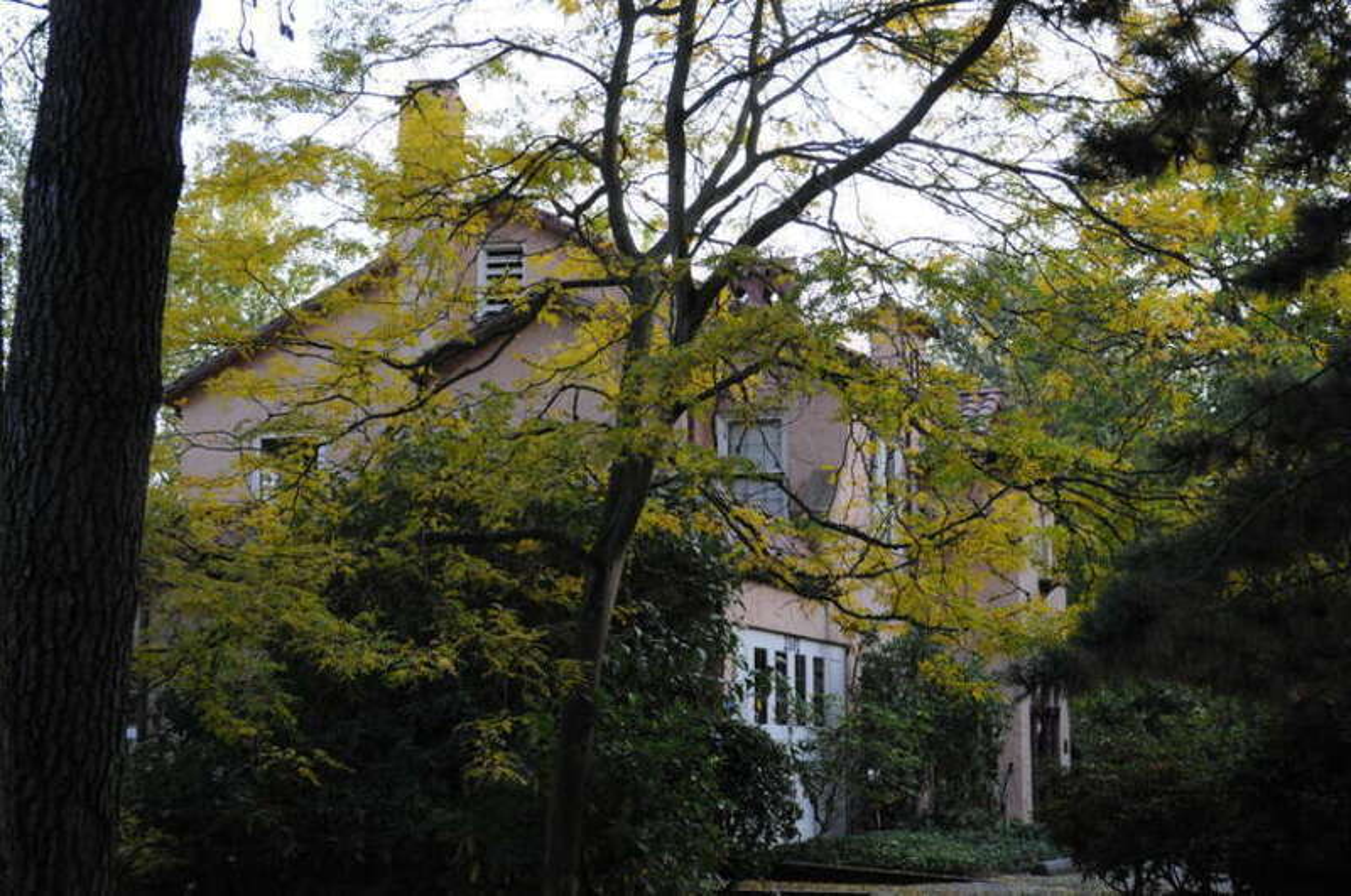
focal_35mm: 60
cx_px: 676
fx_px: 2248
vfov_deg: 22.6
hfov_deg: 33.4
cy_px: 448
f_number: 6.3
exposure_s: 1/400
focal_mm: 40
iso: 800
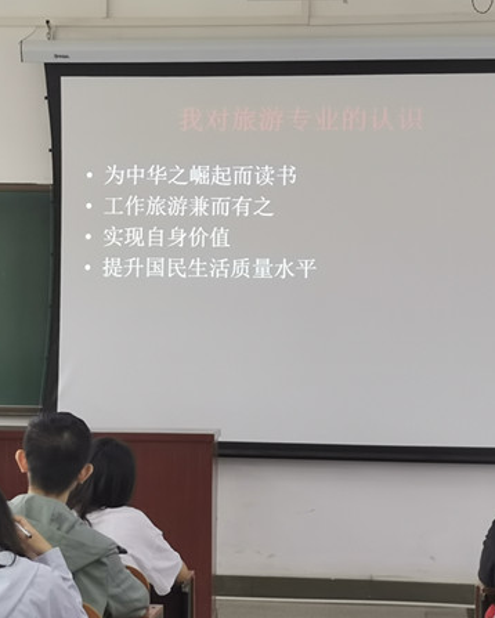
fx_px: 2086
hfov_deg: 13.5
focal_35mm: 114
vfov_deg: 16.9
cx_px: 133
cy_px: 310
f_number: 2.4
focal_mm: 7.48
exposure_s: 1/33.3
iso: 200
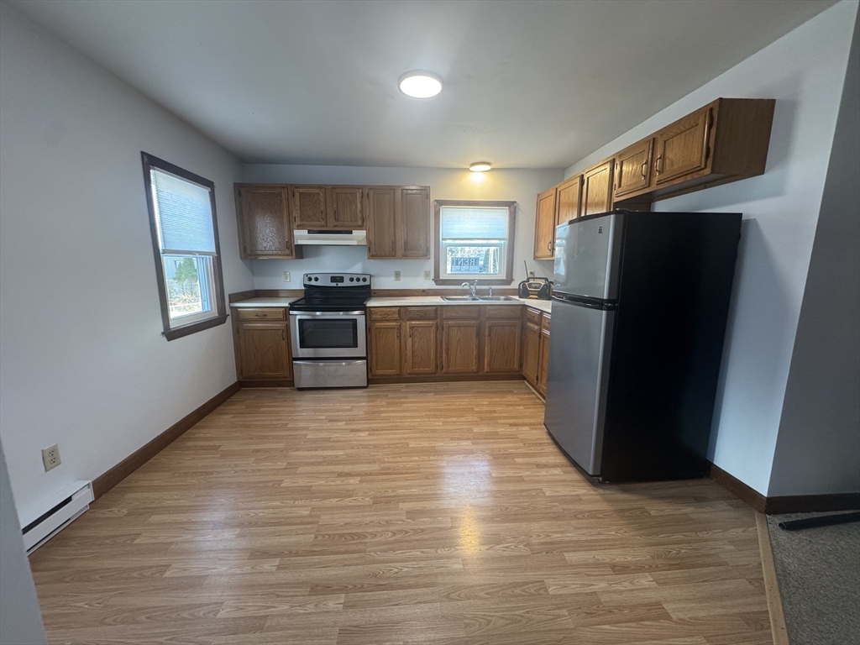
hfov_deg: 102.1
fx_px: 348
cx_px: 430
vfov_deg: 85.7
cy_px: 322
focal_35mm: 14
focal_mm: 2.22
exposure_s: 1/60
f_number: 2.2
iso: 250
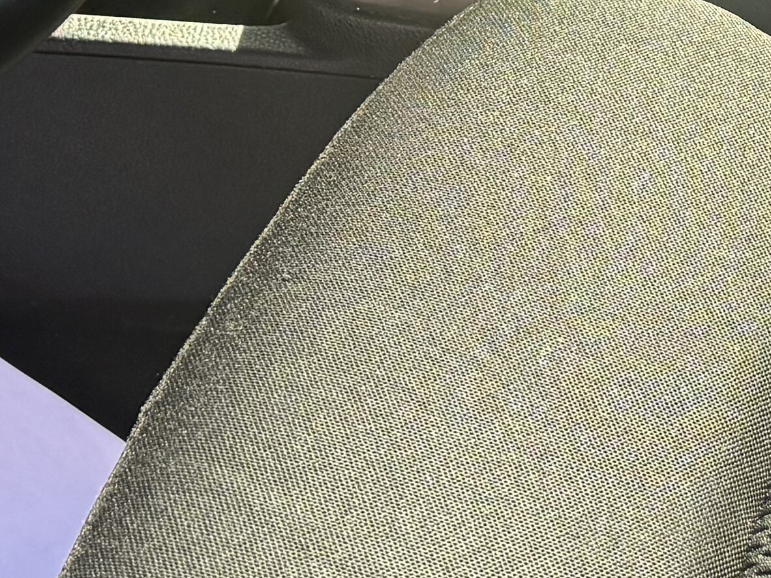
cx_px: 856
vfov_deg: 12.3
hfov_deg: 16.4
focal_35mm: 116
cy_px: -212
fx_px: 2583
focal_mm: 6.76
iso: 160
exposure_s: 1/185
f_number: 1.78
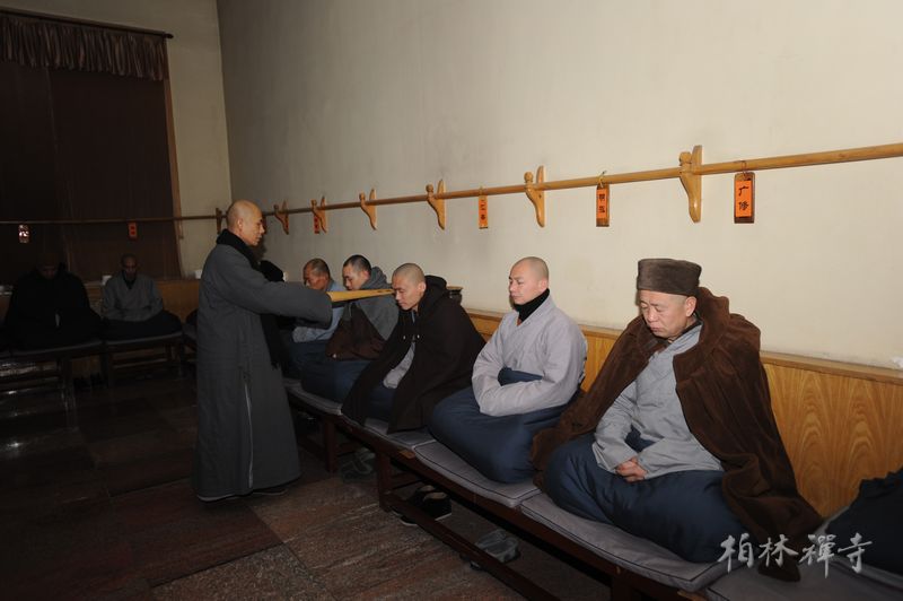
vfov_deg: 51.2
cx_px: 452
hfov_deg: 71.6
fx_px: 627
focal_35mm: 25
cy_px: 300
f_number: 2.8
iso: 800
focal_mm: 25
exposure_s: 1/60
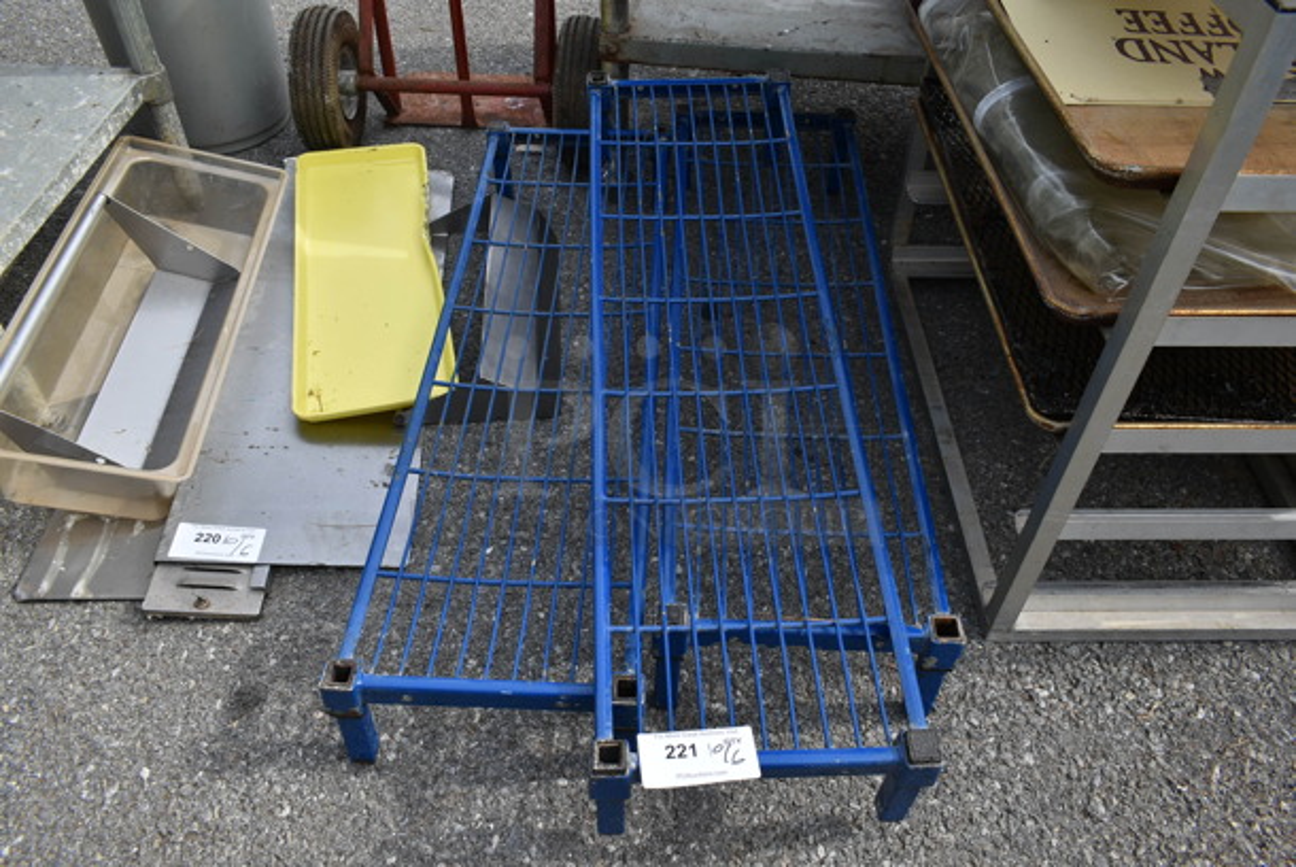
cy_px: 434
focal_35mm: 27
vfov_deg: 48.0
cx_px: 648
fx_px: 973
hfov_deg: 67.3
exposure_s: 1/160
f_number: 6.3
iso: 100
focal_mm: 18
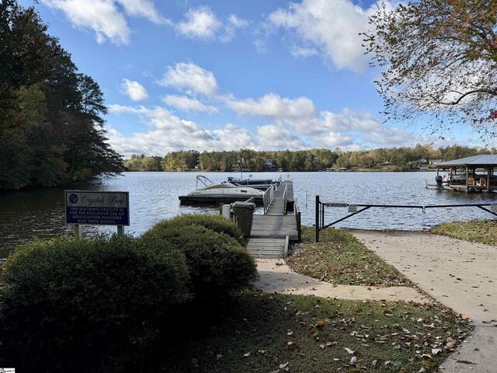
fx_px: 345
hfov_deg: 71.6
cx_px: 248
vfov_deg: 56.8
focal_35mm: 24
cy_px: 186
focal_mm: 6.76
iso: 80
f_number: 1.78
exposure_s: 1/4167
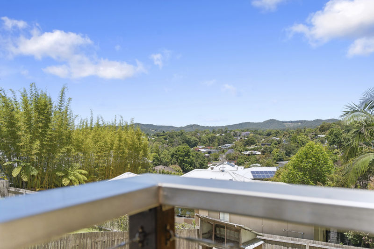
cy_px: 124
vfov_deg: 44.9
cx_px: 187
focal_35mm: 29
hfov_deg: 63.7
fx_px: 301
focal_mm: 29
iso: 160
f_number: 4
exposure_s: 1/2000
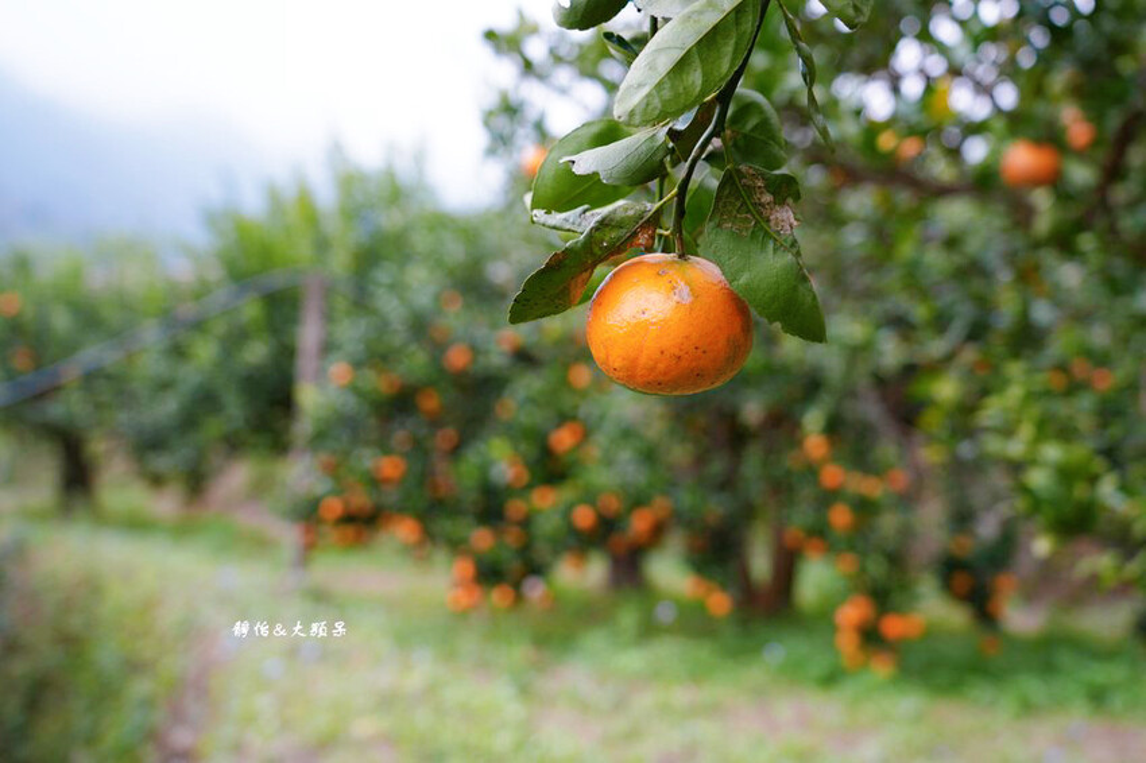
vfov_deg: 28.6
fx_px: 1496
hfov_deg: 41.9
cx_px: 573
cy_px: 382
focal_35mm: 47
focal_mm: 47
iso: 320
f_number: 5
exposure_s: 1/80
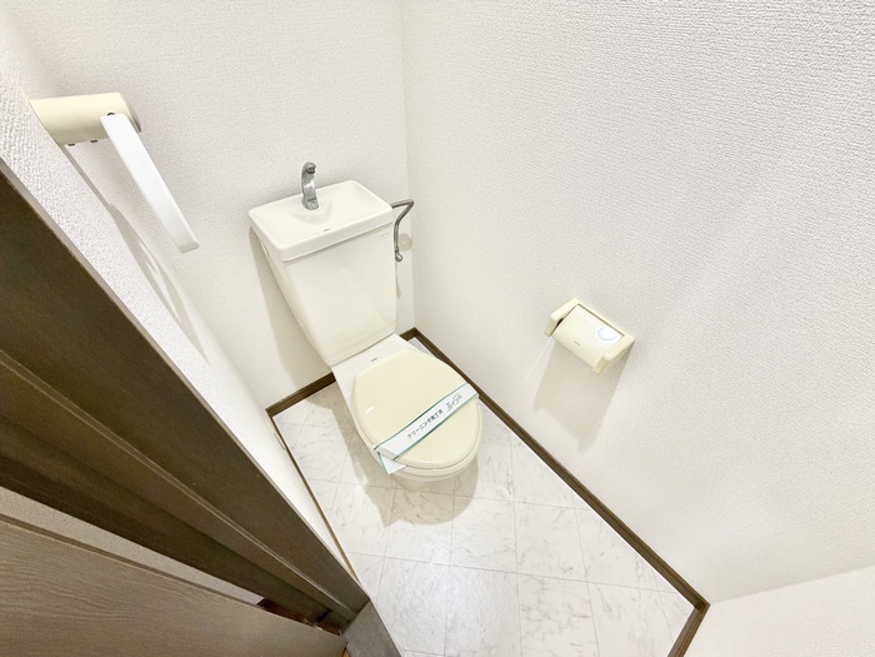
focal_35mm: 14
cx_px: 438
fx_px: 354
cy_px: 328
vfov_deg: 85.7
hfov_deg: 102.1
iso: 200
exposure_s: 1/60
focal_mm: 2.22
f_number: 2.2
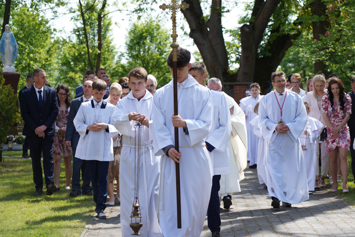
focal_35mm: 105
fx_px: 1035
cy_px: 118
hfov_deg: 19.5
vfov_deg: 13.0
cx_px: 178
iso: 100
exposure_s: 1/320
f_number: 4
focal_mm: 105
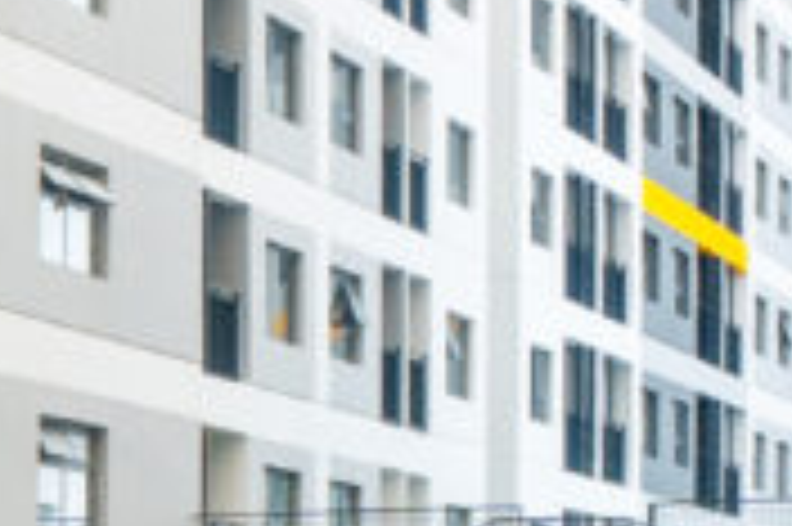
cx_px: -504
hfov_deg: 13.5
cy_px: 852
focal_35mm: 140
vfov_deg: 9.4
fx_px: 3077
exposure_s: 1/100
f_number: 7.1
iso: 100
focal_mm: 16
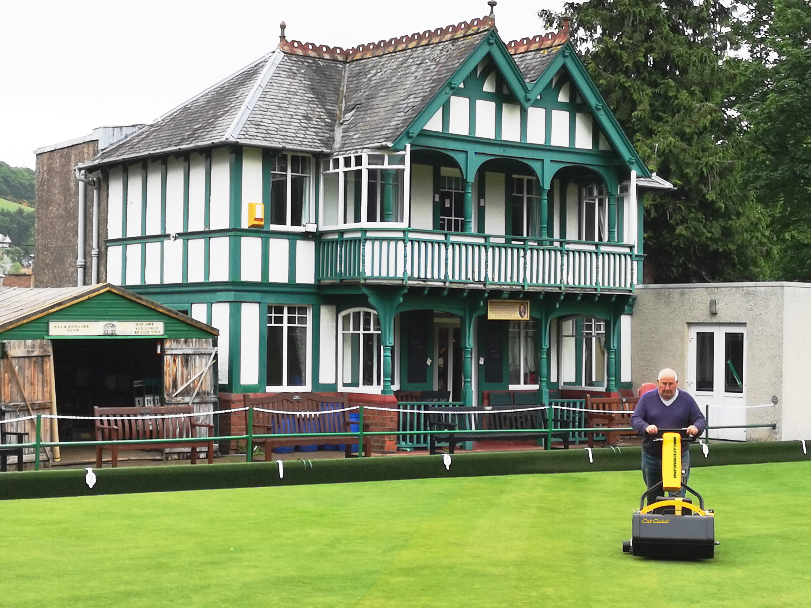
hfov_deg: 28.2
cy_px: 304
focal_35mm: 69
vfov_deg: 21.3
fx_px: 1617
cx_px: 406
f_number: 1.8
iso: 50
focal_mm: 3.95
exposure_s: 3
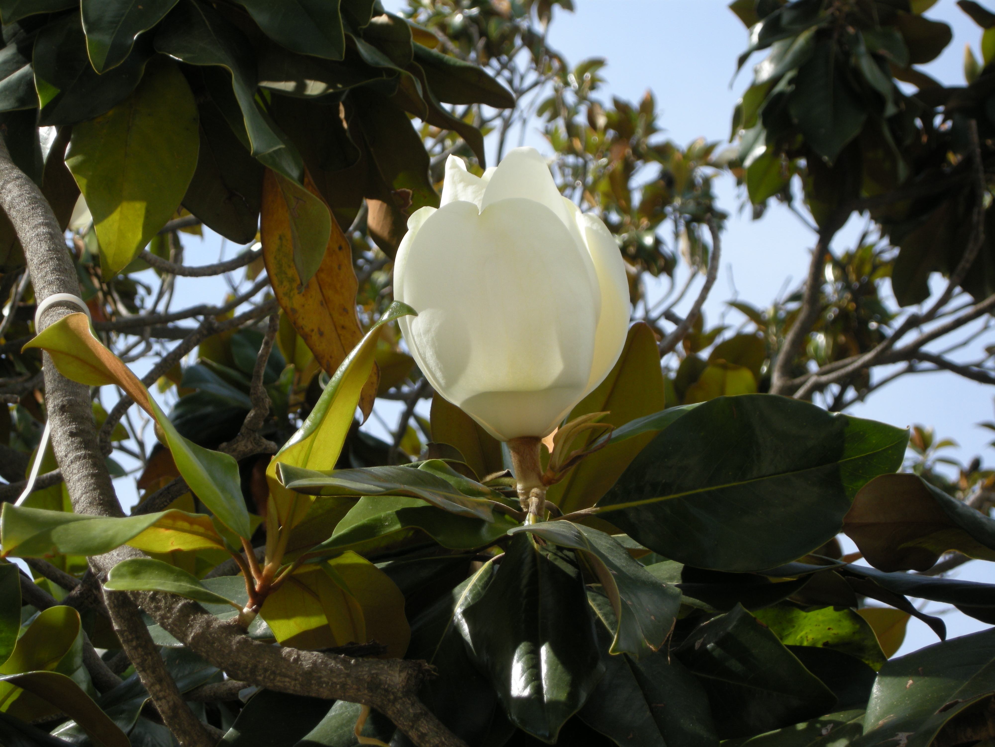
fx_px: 3306
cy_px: 374
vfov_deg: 12.9
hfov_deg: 17.1
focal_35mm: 115
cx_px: 498
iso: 64
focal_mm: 24.5
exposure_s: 1/190
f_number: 5.6
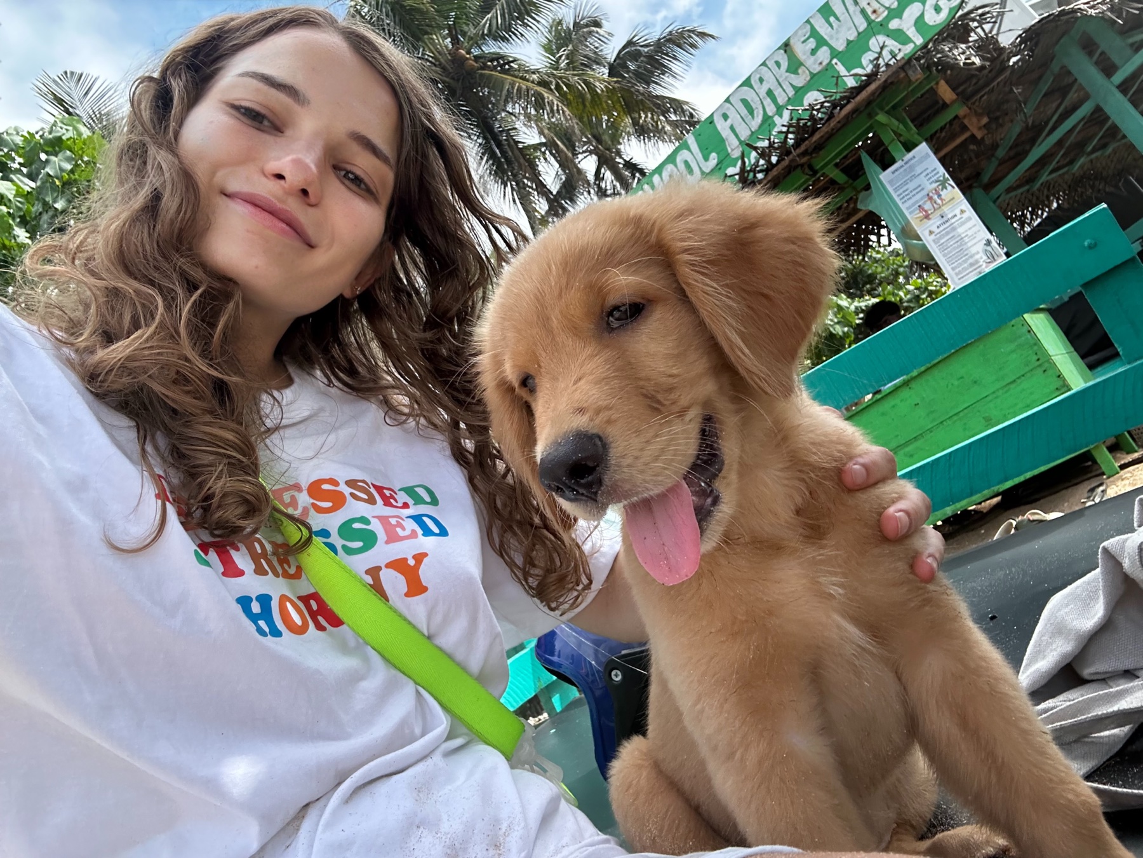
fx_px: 759
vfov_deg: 58.9
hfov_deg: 73.9
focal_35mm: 23
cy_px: 429
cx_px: 572
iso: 25
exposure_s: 1/474
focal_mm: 2.69
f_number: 1.9
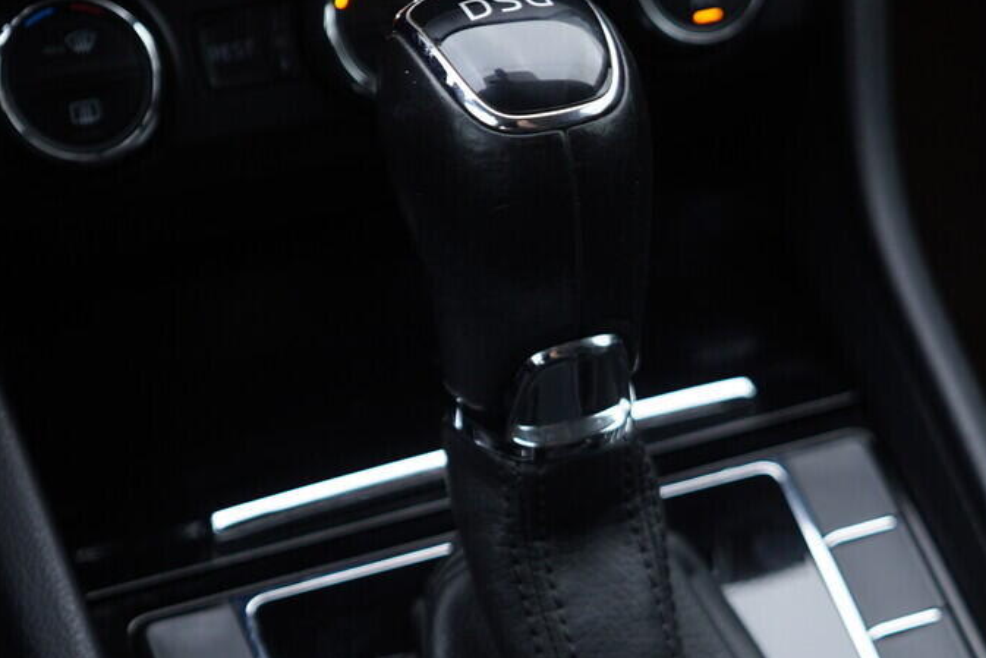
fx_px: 2109
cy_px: 664
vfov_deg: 17.3
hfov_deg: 26.2
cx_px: 627
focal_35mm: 77
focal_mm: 24
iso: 160
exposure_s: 1/40
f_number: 2.8
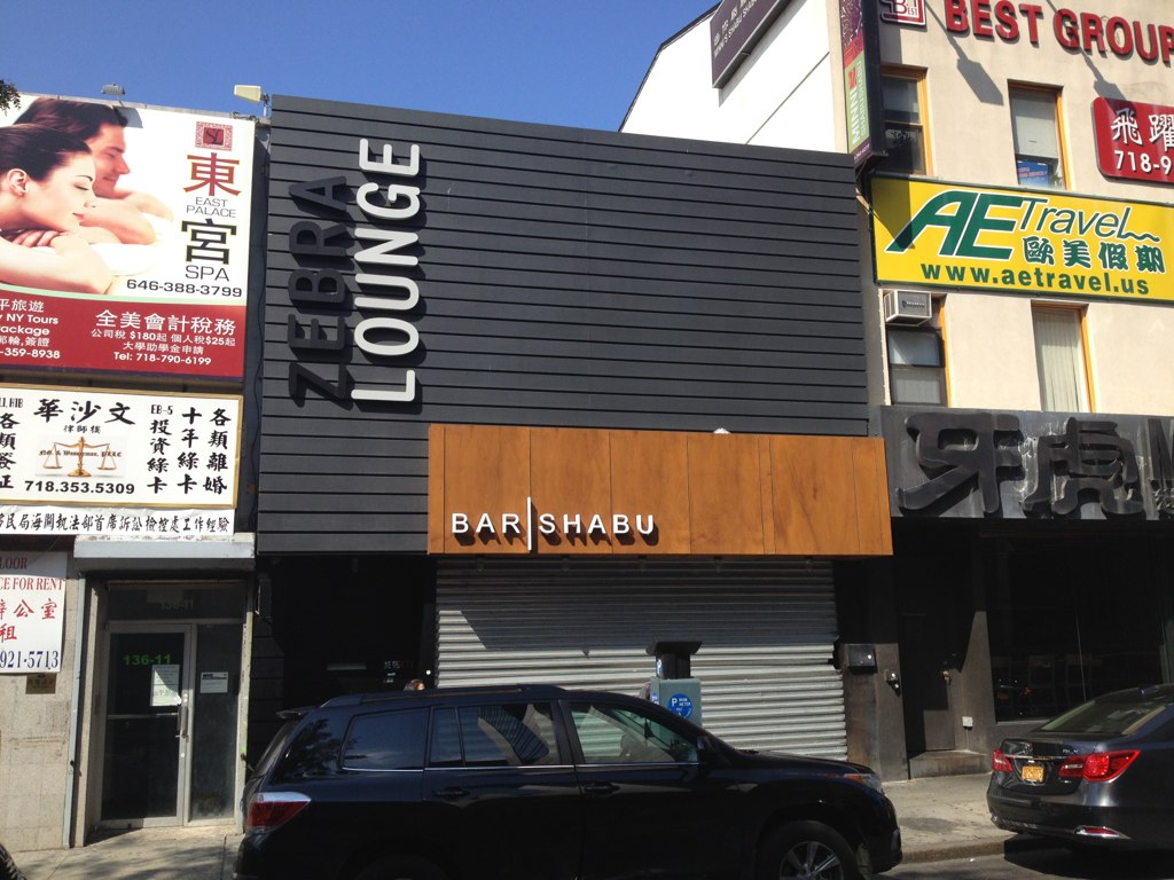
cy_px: 440
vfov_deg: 40.7
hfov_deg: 52.6
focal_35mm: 35
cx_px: 587
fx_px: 1187
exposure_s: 1/1255
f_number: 2.4
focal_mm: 4.28
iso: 50
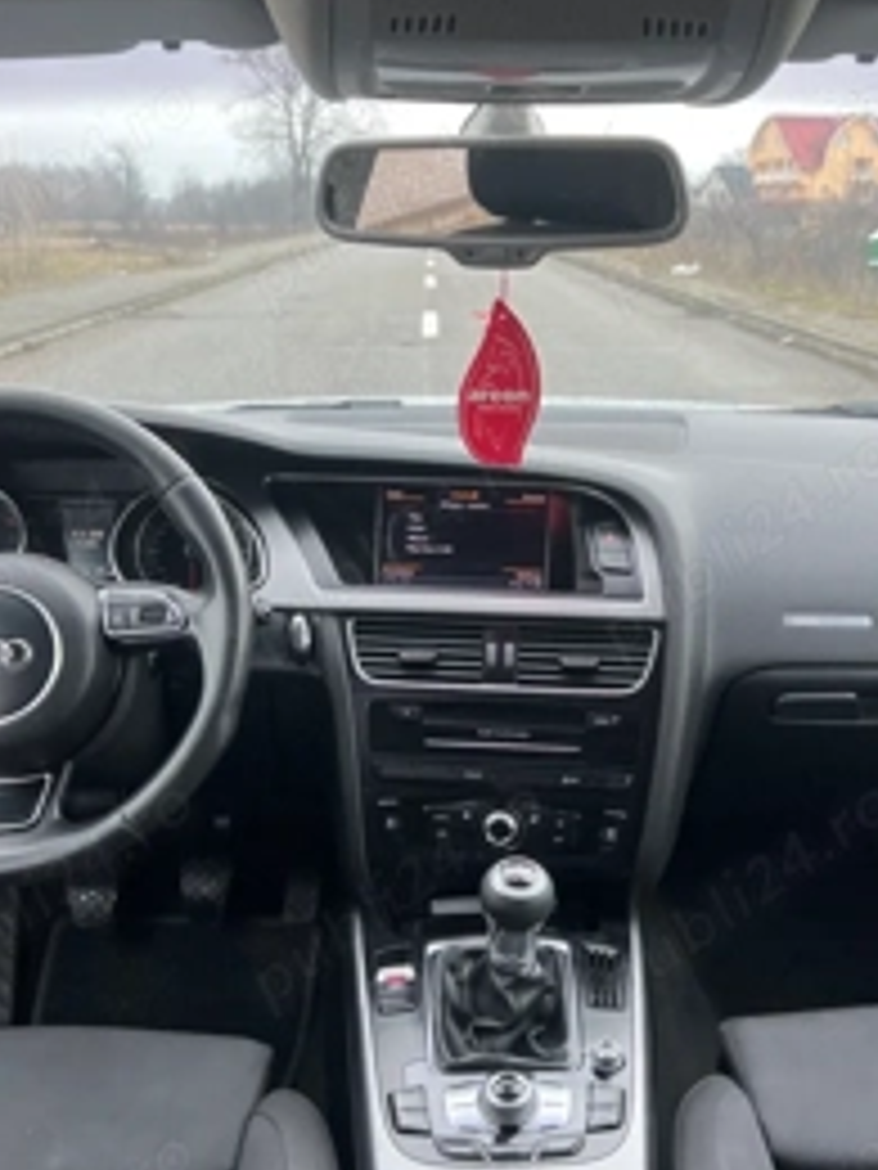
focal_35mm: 40
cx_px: 486
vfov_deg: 46.8
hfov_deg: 35.9
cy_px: 598
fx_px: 1353
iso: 64
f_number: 1.5
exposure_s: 1/121
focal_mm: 5.7
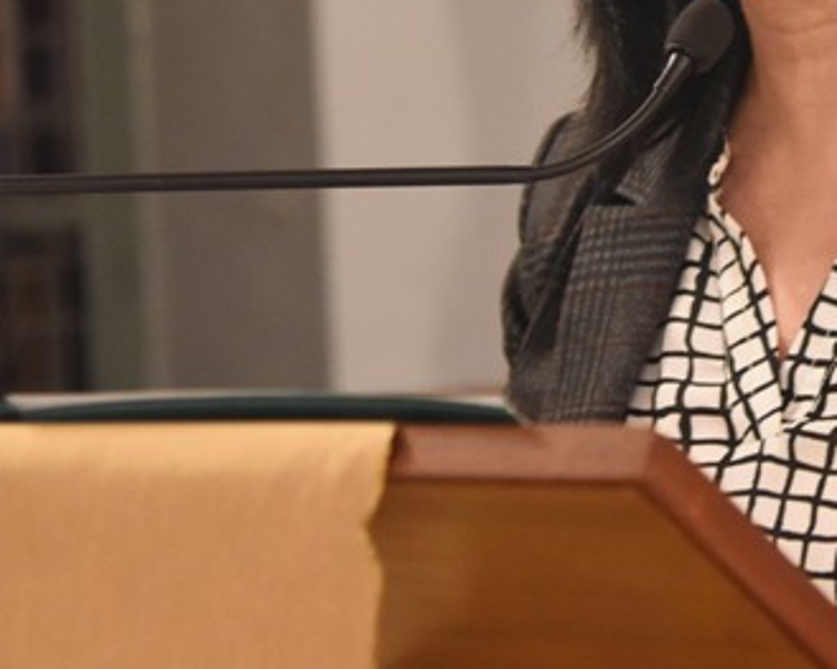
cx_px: 572
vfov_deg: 8.1
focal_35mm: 190
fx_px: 4705
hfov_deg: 10.2
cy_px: 60
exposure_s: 1/50
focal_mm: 65
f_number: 4
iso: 5000
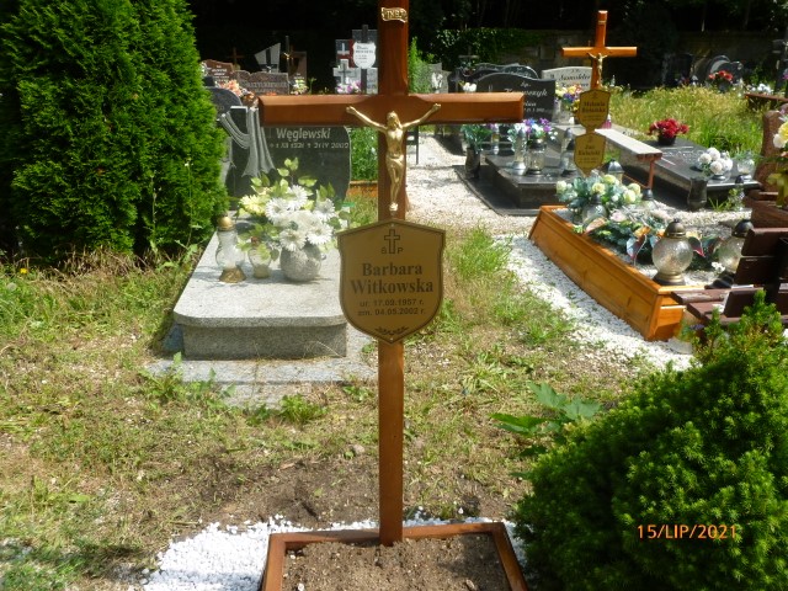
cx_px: 394
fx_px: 637
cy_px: 296
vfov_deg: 49.7
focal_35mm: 28
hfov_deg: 63.4
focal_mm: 5
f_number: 3.3
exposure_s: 1/640
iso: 100
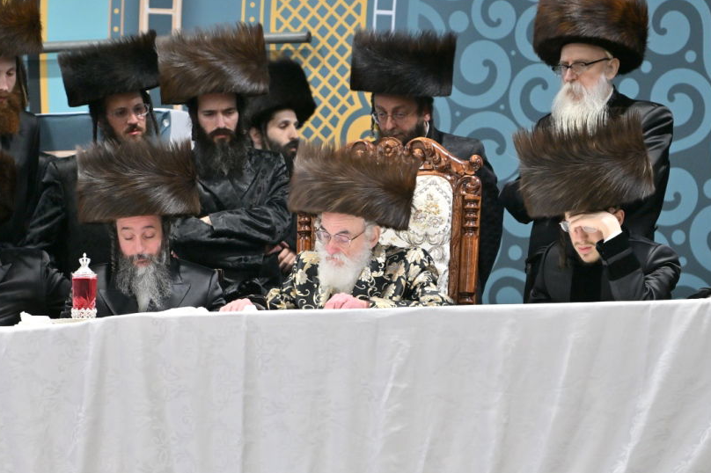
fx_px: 7502
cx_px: 283
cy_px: 280
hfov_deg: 5.4
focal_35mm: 380
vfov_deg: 3.6
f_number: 2.8
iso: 400
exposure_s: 1/160
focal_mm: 200
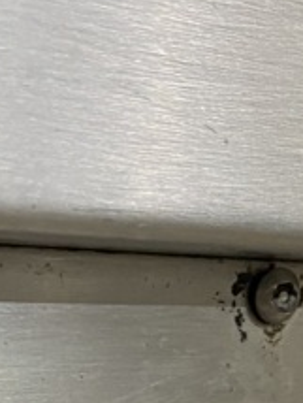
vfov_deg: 18.6
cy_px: 572
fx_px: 1107
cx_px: 190
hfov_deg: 15.6
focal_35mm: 95
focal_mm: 4.25
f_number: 1.8
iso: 320
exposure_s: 1/60
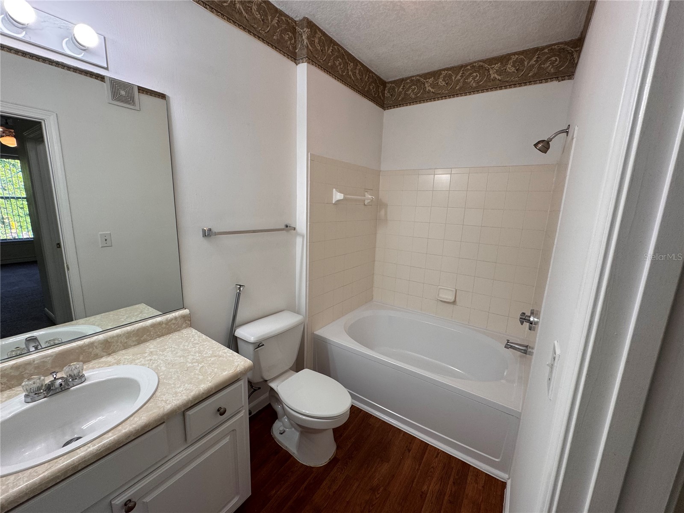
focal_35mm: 14
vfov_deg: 85.7
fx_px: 277
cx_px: 342
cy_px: 256
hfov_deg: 102.1
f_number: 2.2
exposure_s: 1/120
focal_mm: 2.22
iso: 100
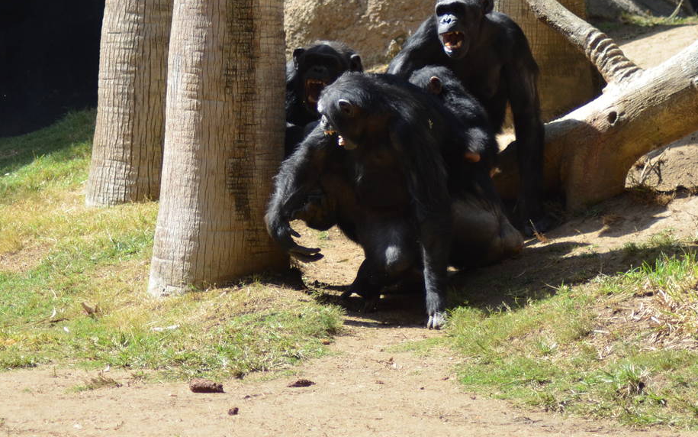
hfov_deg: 8.7
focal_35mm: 240
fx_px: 4566
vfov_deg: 5.5
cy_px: 139
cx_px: 354
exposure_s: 1/1000
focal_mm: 90
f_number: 4.5
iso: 400
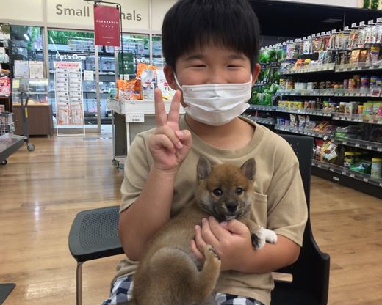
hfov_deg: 50.2
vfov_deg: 41.2
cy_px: 155
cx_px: 215
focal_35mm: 36
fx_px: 407
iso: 50
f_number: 2.4
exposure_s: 1/24
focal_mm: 3.3
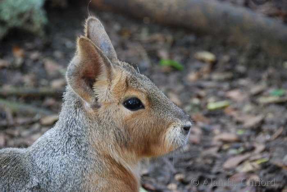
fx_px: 1257
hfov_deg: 13.0
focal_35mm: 158
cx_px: 144
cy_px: 96
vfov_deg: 8.7
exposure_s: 1/13
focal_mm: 105
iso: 1600
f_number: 5.6
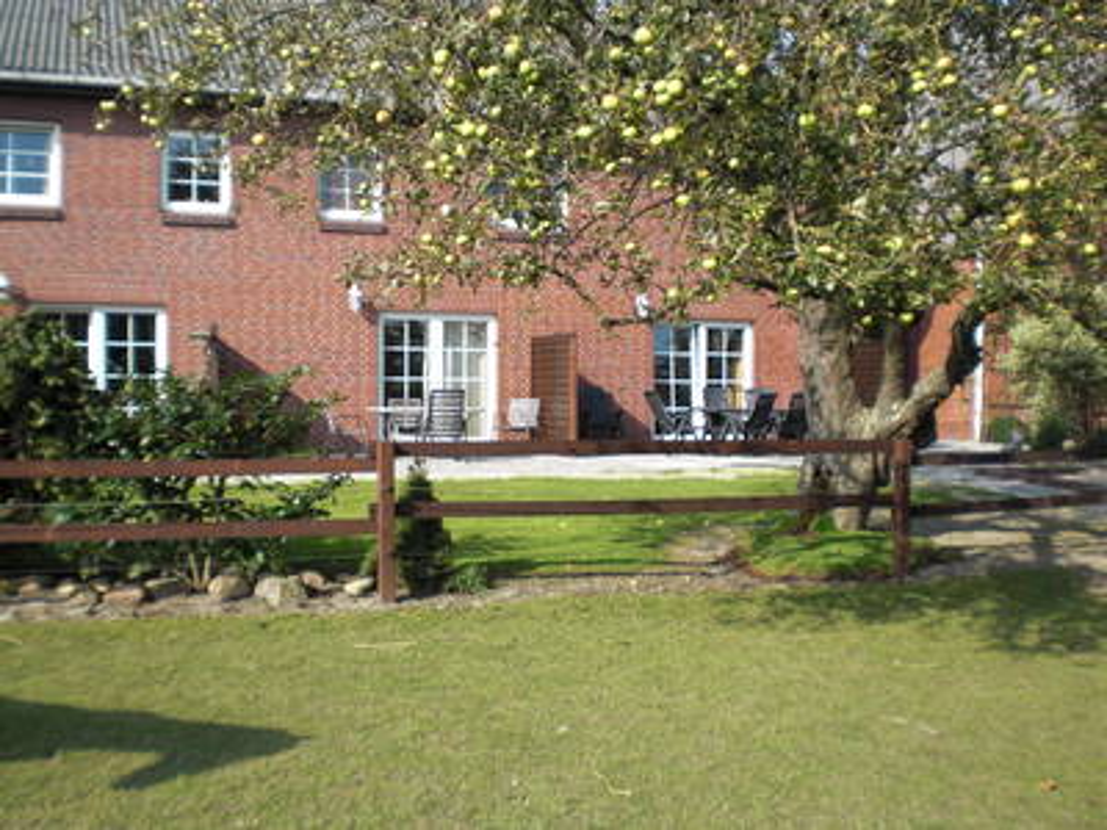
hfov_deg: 49.0
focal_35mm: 38
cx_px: 554
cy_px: 415
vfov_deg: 37.7
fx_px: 1215
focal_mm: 6.3
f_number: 3.1
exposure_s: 1/500
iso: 64
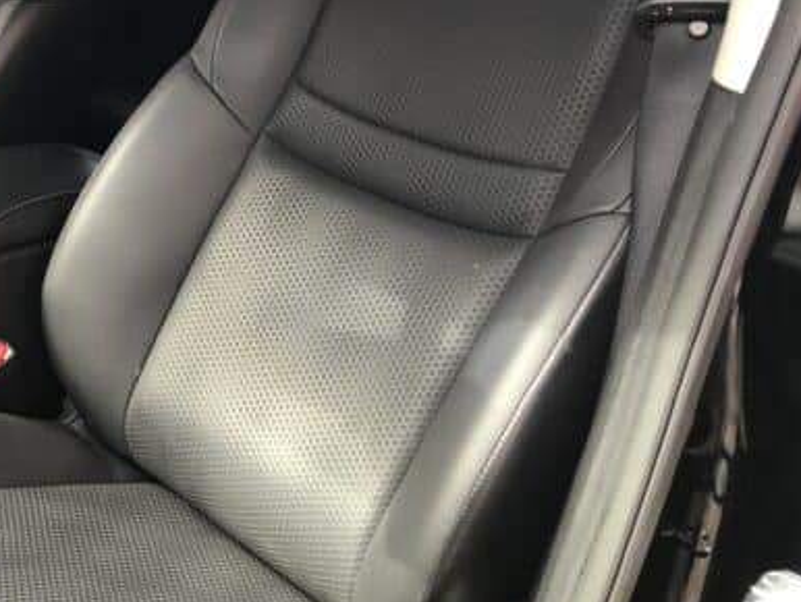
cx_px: -25
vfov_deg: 25.0
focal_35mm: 58
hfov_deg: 30.5
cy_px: 152
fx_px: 1343
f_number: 1.8
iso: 25
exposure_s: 1/56
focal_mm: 3.99
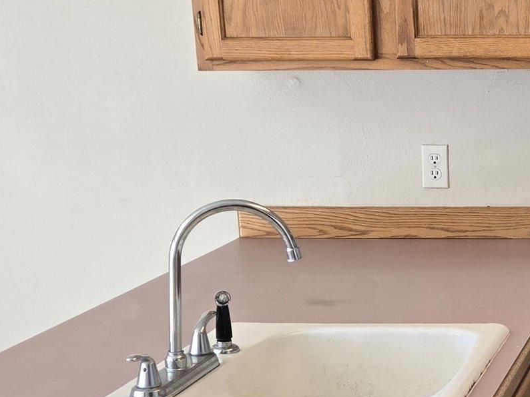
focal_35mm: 89
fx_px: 1362
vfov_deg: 16.5
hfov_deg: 20.8
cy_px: 315
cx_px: 607
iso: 80
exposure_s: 1/60
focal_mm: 5.4
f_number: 1.8
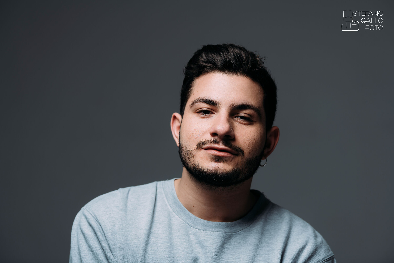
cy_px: 132
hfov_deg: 17.6
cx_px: 197
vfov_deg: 11.8
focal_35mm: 116
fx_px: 1269
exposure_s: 1/160
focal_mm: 116
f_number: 4
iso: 100
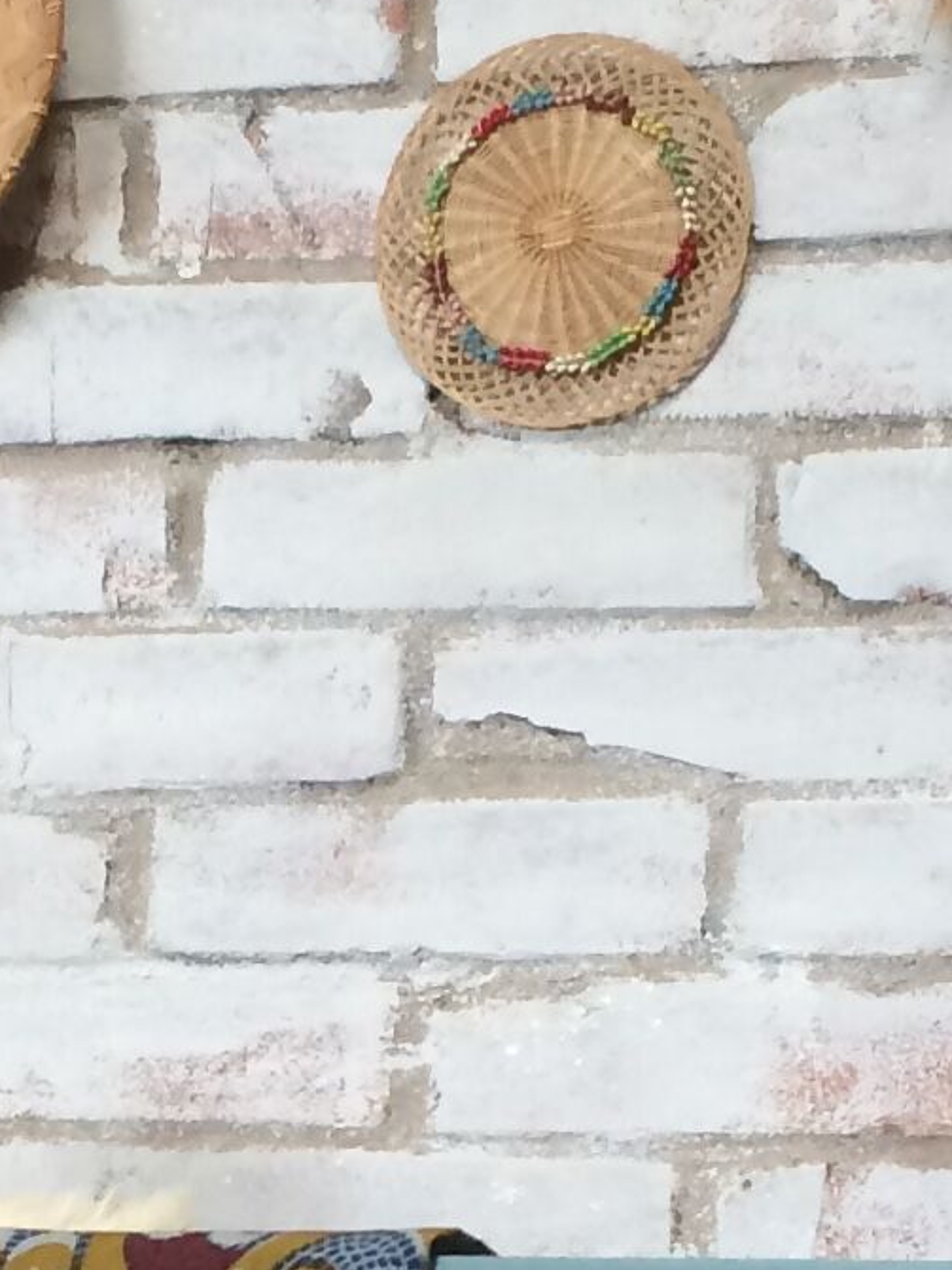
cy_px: 1365
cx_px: 301
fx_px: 5172
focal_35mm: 141
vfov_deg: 13.7
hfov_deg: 10.5
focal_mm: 4.15
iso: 80
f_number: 2.2
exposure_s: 1/30
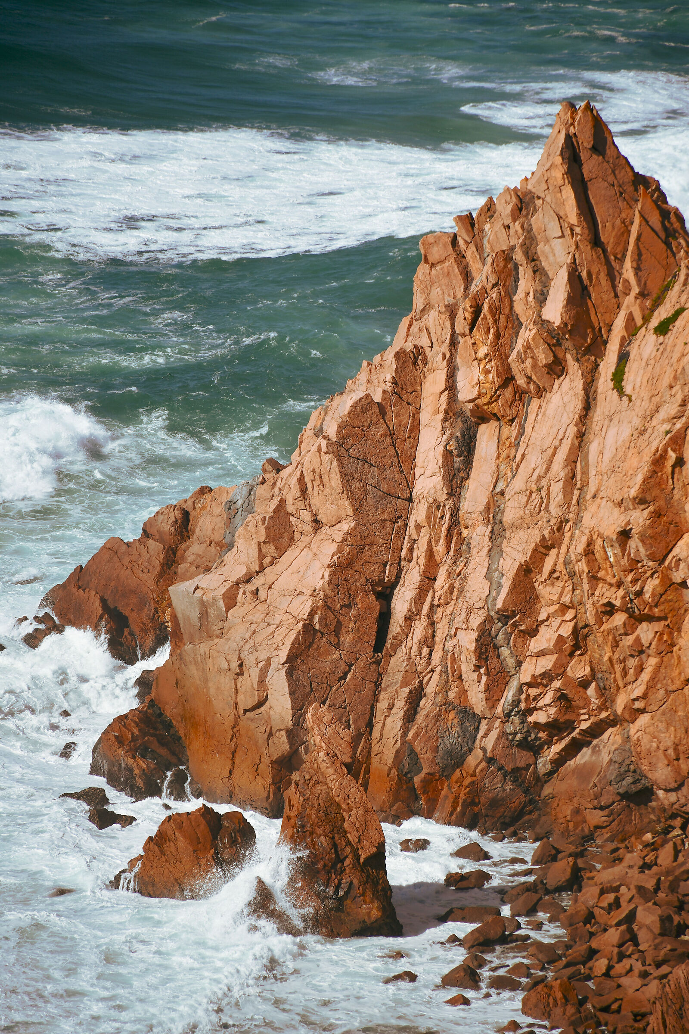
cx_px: 344
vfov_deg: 9.8
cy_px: 517
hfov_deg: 6.5
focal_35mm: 210
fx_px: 6028
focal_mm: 140
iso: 100
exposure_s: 1/2000
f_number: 5.6
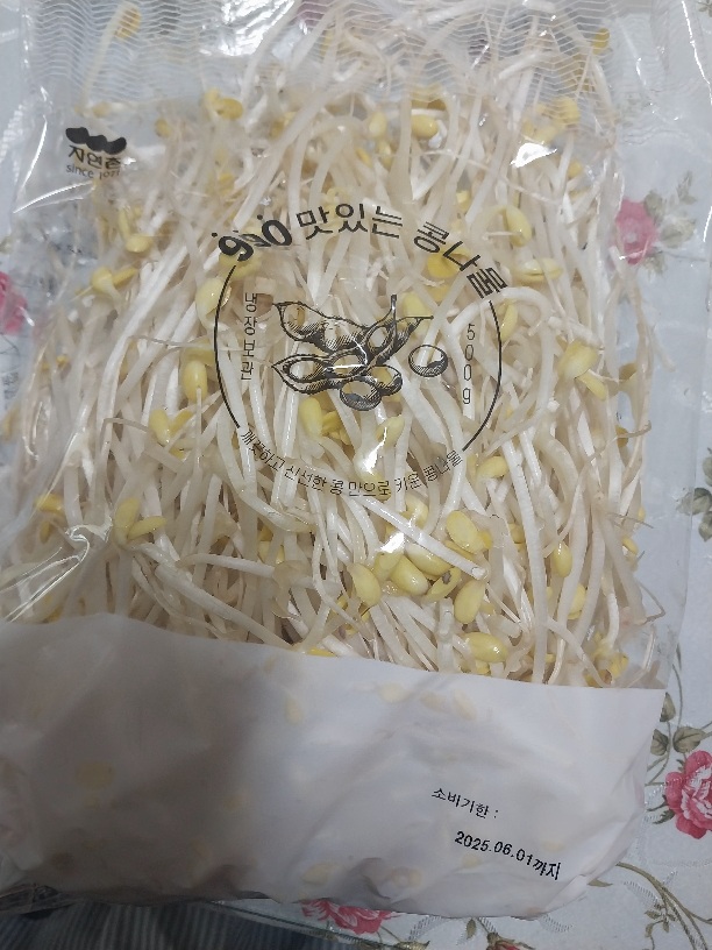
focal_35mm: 26
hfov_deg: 53.1
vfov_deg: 67.3
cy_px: 475
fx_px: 713
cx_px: 356
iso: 125
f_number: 1.8
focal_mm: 4
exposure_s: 1/50
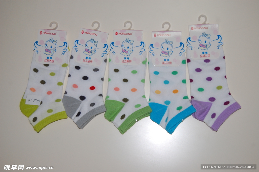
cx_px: 130
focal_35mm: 57
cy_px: 86
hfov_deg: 35.1
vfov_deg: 23.7
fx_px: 410
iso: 400
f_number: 5
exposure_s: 1/60
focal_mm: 38
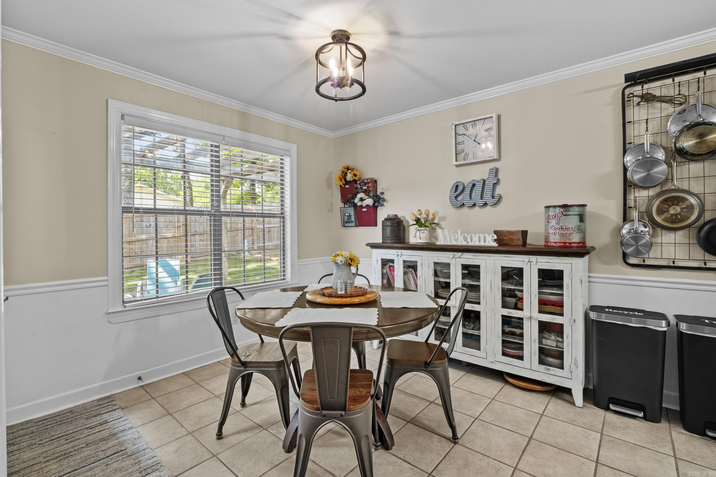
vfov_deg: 77.3
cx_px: 358
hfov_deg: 100.4
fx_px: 298
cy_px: 238
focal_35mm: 15
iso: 200
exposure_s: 1/1.67
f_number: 7.1
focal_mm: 10
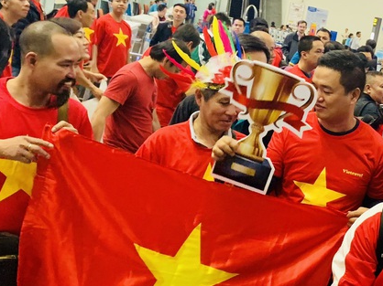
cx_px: 342
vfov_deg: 24.0
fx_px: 675
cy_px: 123
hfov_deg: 30.4
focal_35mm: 61
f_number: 1.8
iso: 320
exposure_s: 1/33
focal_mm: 4.25
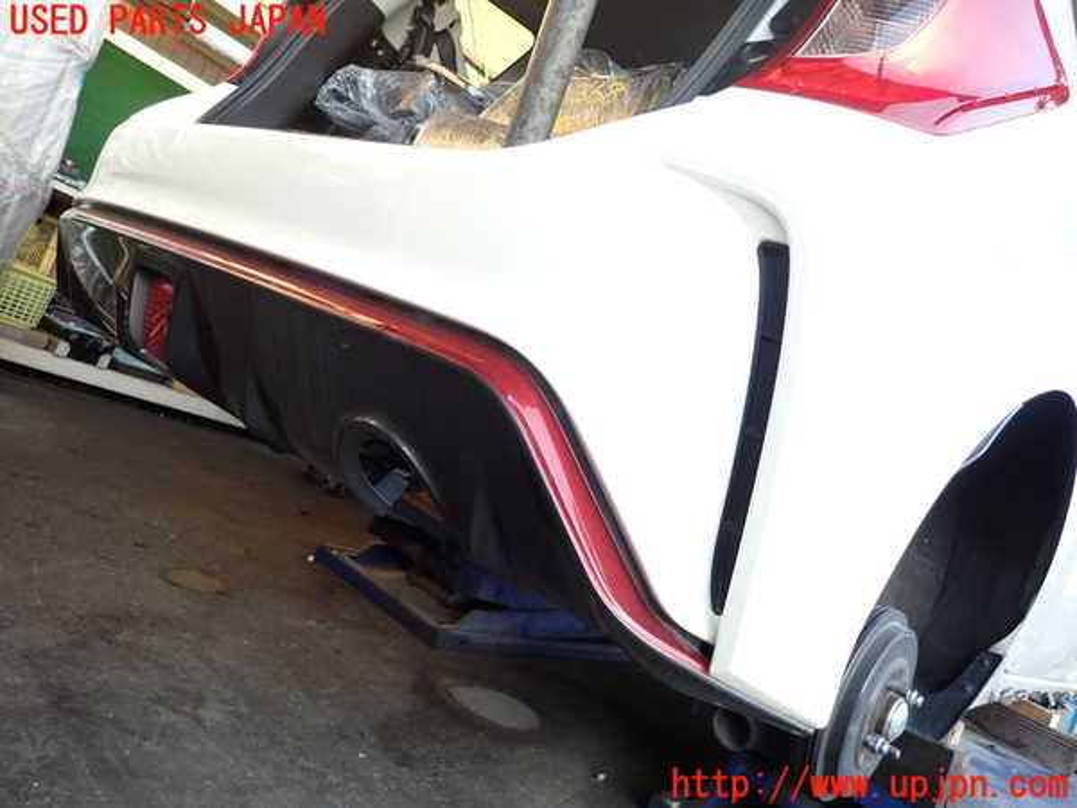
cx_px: 538
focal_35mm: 25
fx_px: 778
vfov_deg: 54.9
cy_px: 404
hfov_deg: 69.4
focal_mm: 4.5
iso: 160
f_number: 2
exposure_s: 1/125
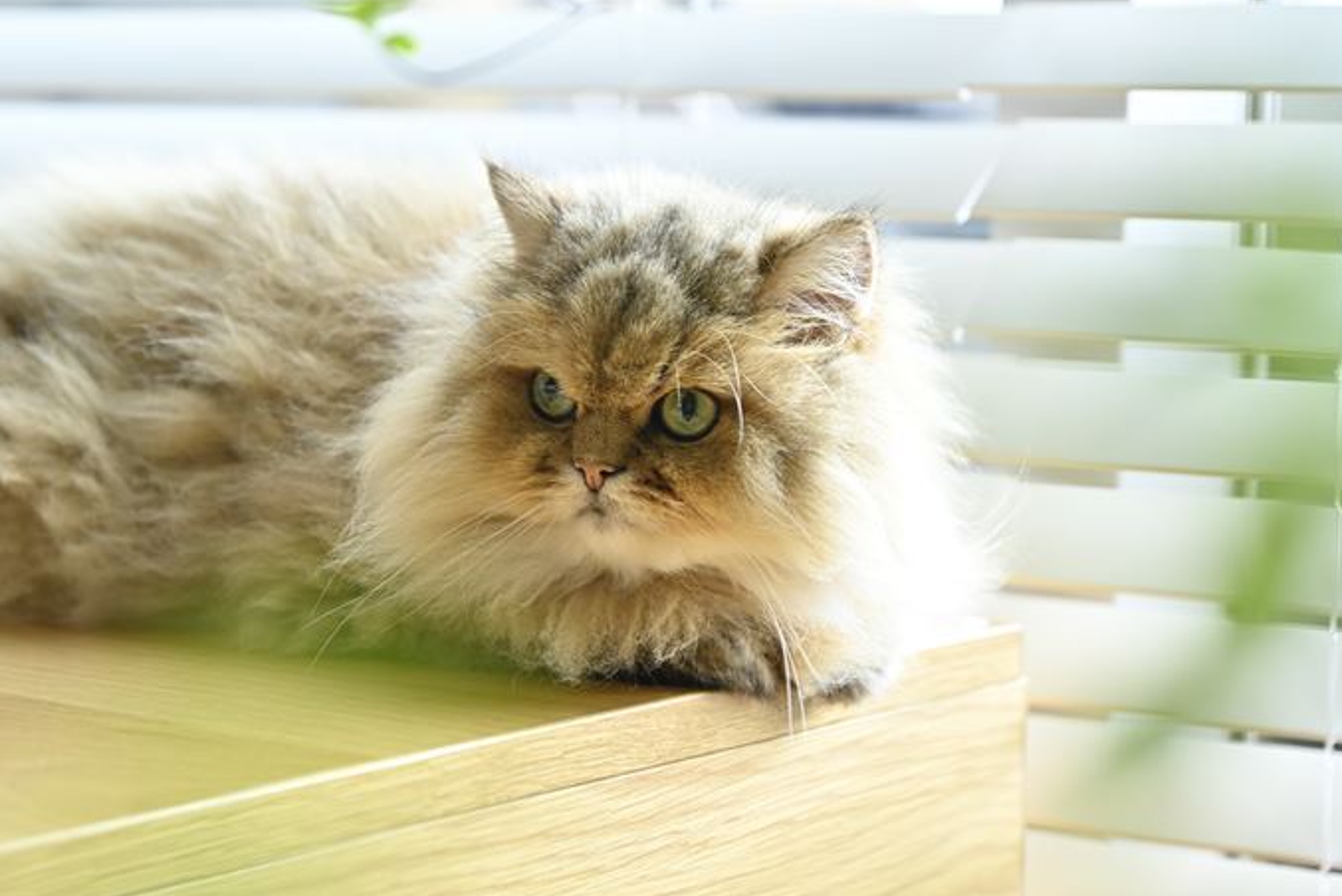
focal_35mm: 93
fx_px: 3468
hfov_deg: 21.9
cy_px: 513
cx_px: 654
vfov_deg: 14.7
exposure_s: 1/125
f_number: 2.8
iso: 560
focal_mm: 70
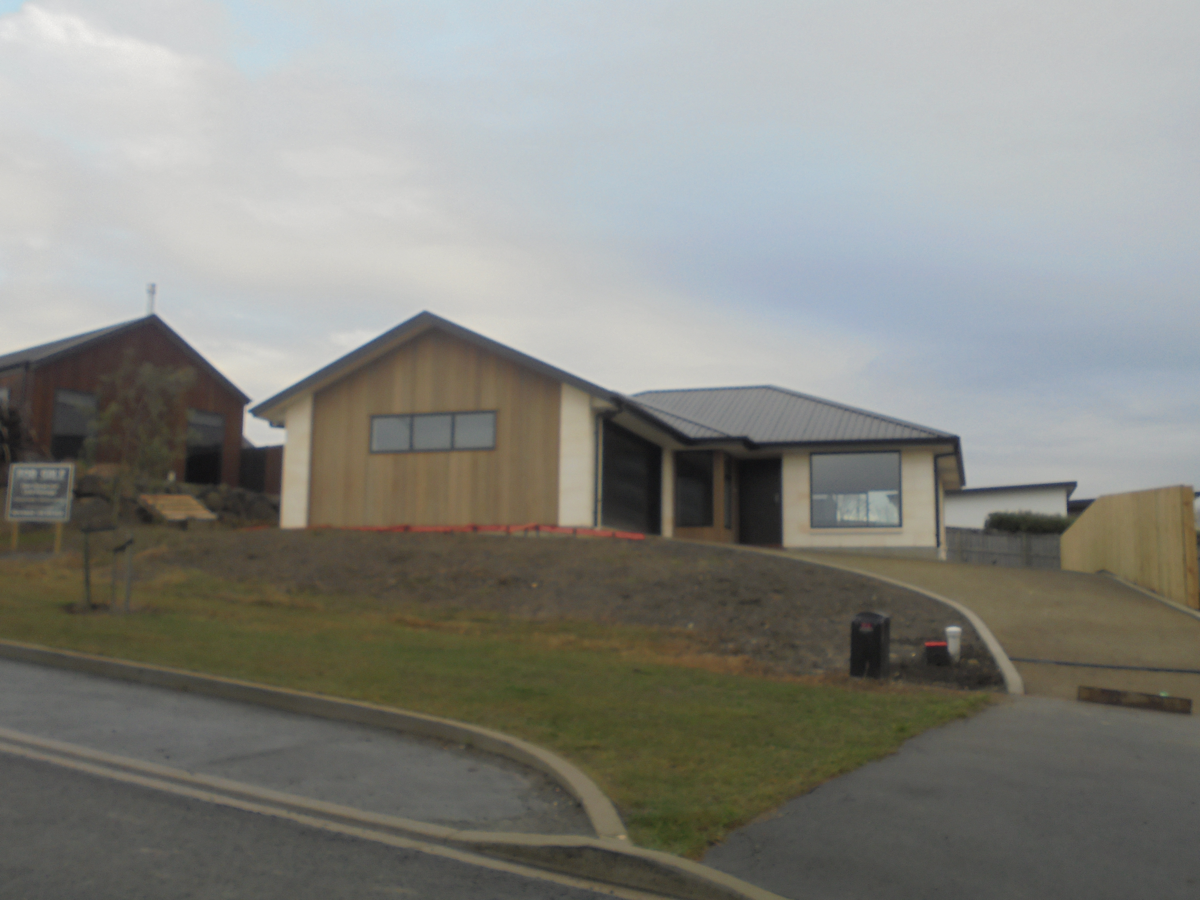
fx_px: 1179
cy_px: 450
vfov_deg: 41.8
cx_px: 600
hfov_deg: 54.0
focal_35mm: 34
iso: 100
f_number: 4
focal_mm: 6.1
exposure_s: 1/200
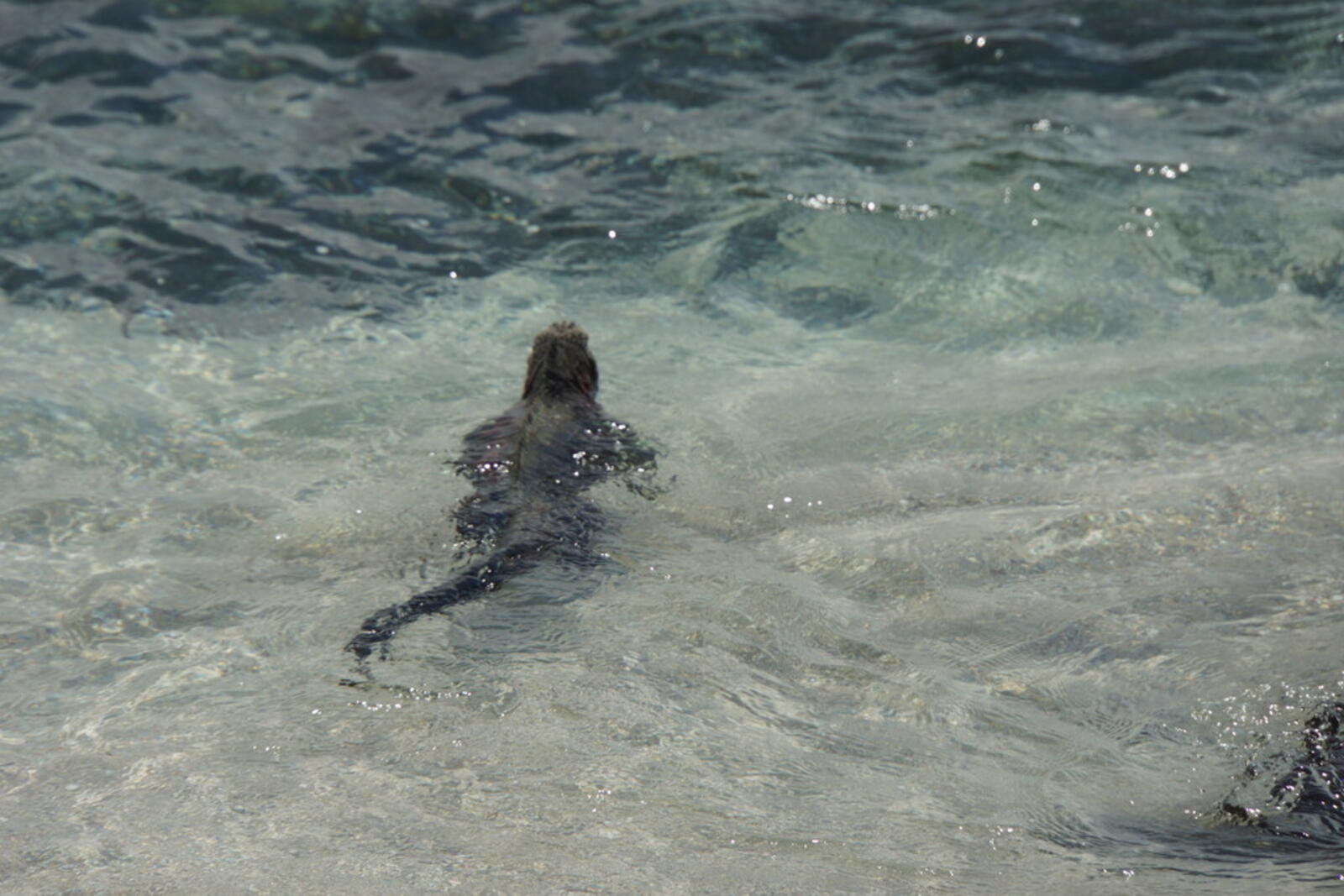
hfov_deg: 6.9
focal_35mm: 300
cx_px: 672
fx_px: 11200
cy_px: 448
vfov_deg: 4.6
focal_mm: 200
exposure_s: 1/400
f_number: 7.1
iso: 100
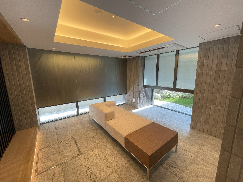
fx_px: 98
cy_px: 91
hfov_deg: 102.1
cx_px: 122
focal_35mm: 14
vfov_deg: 85.7
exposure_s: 1/100
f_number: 2.4
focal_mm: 1.55
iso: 64
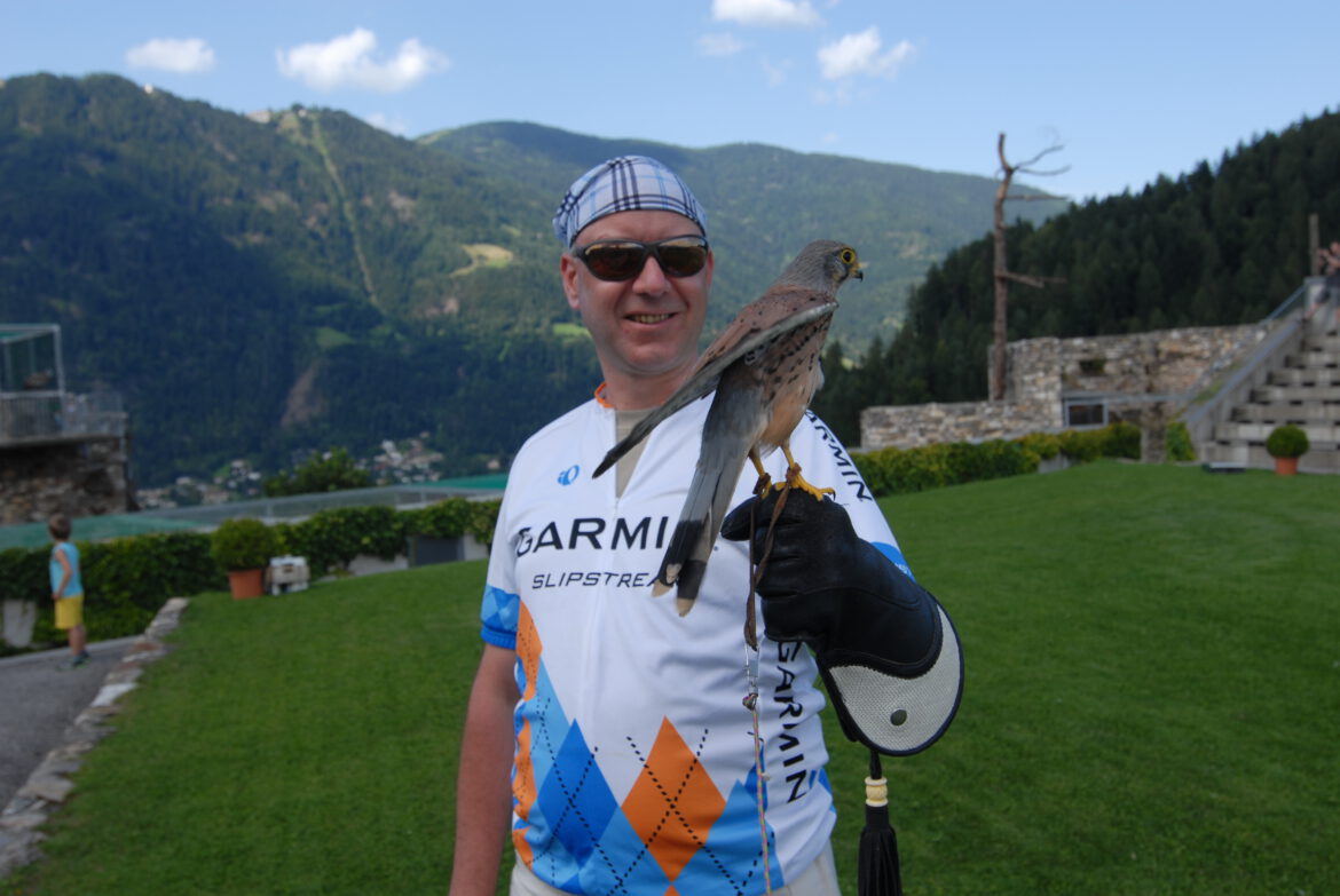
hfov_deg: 53.1
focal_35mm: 36
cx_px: 670
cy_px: 448
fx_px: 1341
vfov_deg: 37.0
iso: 100
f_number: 7.1
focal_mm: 24
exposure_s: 1/200
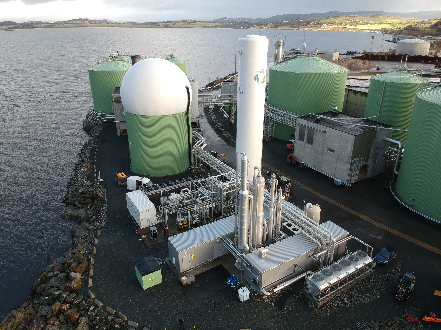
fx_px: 318
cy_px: 165
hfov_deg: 69.4
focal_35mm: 25
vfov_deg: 54.9
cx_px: 220
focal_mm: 4.49
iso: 100
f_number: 2.6
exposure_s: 1/120
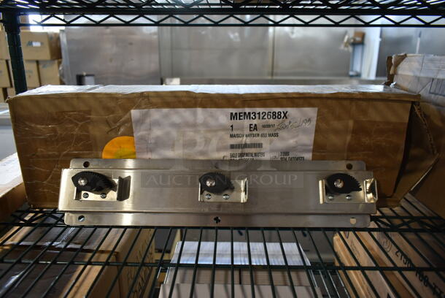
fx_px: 334
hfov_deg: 67.3
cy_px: 149
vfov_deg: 48.0
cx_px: 222
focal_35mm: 27
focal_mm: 18
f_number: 3.5
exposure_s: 1/30
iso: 400
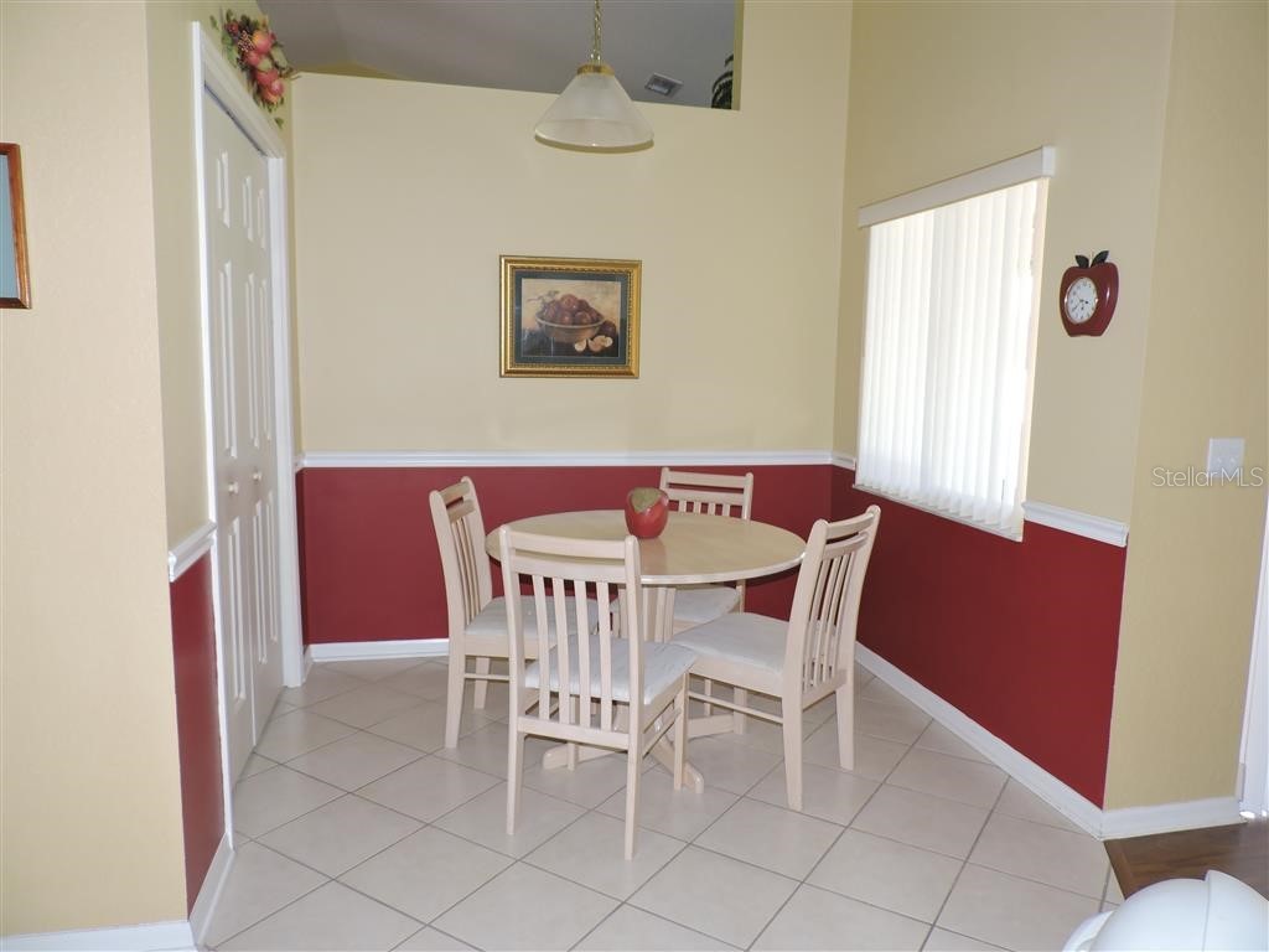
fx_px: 880
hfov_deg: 71.6
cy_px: 476
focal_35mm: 24
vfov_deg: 56.8
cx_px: 634
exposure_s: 1/30
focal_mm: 4.3
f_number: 3
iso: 200
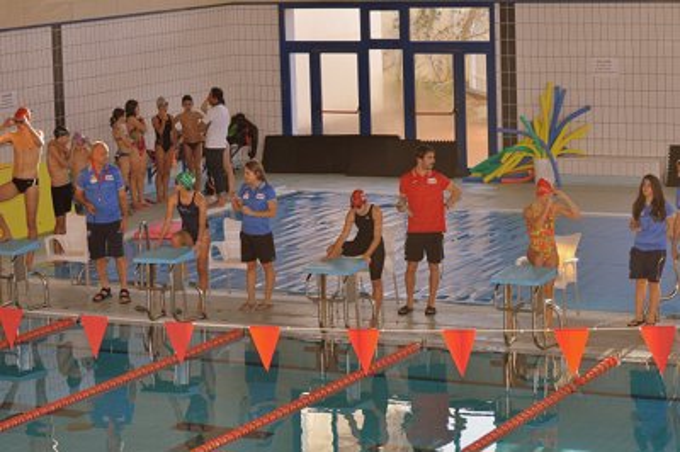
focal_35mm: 105
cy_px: 226
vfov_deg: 13.0
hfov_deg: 19.5
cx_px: 340
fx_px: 1982
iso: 400
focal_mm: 70
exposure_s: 1/180
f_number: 4.8
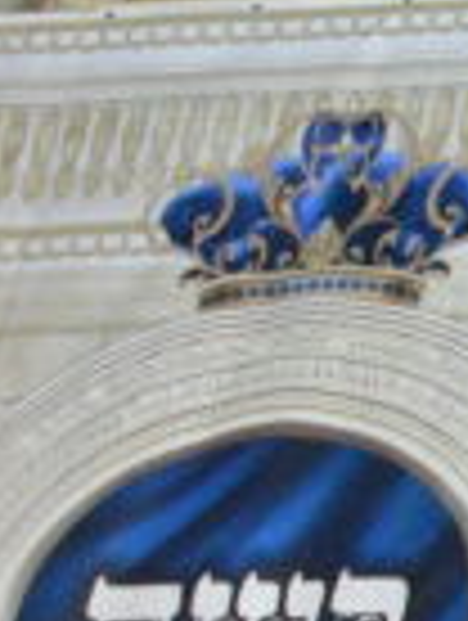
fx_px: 3450
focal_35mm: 192
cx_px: 1678
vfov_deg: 10.2
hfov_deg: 6.6
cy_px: 680
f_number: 3.5
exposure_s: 1/80
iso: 2000
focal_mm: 18
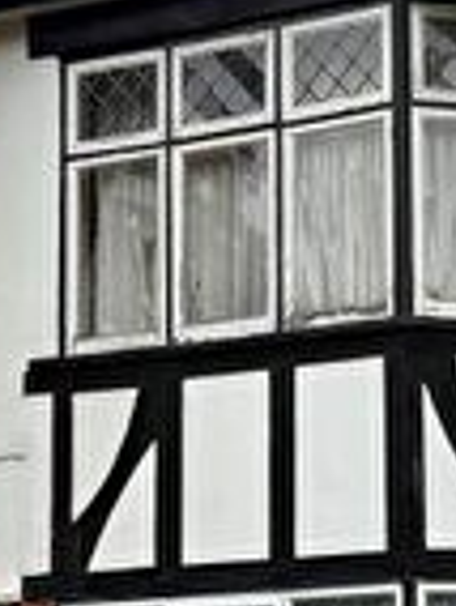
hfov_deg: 12.3
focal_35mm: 118
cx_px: 545
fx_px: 2066
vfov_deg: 16.5
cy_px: 514
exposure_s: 1/1522
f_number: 1.78
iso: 100
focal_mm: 6.76
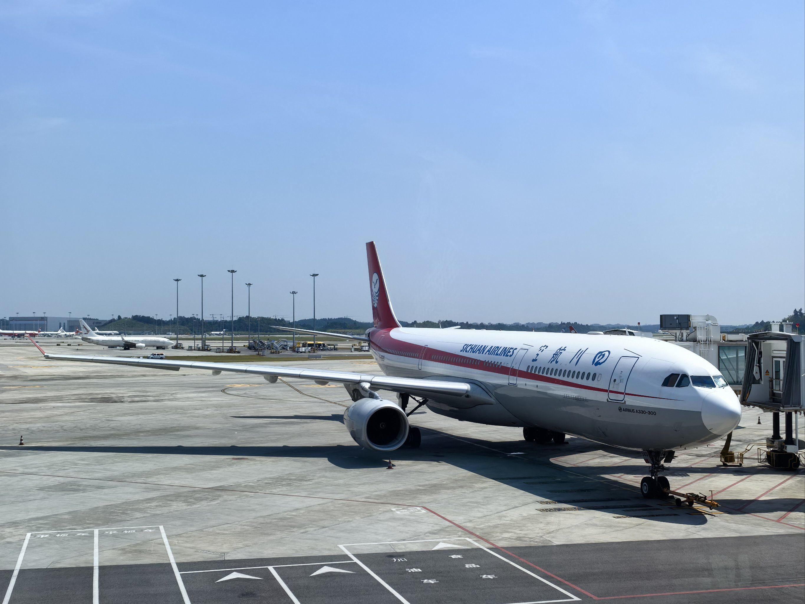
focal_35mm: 46
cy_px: 302
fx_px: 1070
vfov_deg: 31.5
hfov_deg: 41.2
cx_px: 402
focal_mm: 5.75
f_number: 2
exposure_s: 1/2500
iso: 50
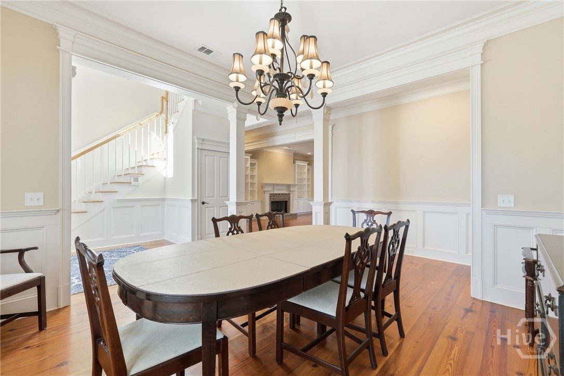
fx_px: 251
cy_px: 188
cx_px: 282
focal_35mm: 16
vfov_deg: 73.7
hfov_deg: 96.7
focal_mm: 16
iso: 320
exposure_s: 1/160
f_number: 9
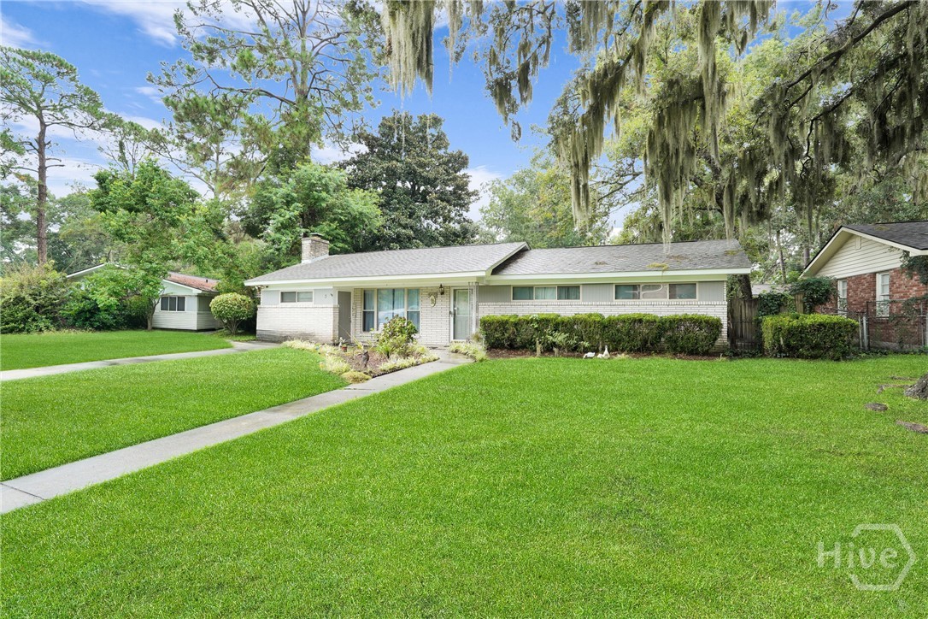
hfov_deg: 96.7
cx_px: 464
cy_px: 310
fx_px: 412
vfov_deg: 73.7
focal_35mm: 16
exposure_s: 1/125
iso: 320
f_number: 9
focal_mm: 16
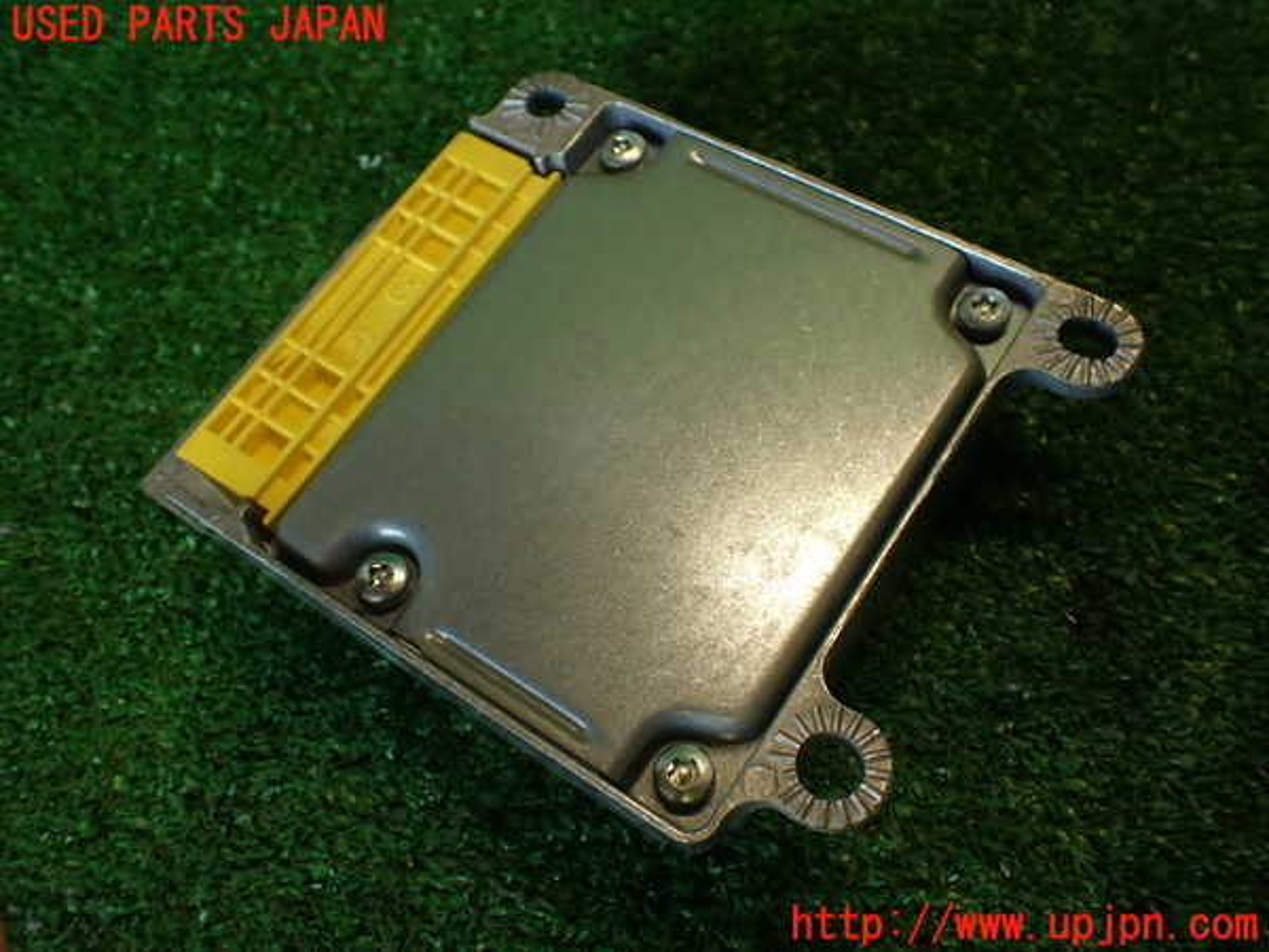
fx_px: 1173
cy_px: 476
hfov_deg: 56.8
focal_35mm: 32
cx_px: 634
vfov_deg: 44.2
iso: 125
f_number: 2.4
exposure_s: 1/60
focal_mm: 5.79
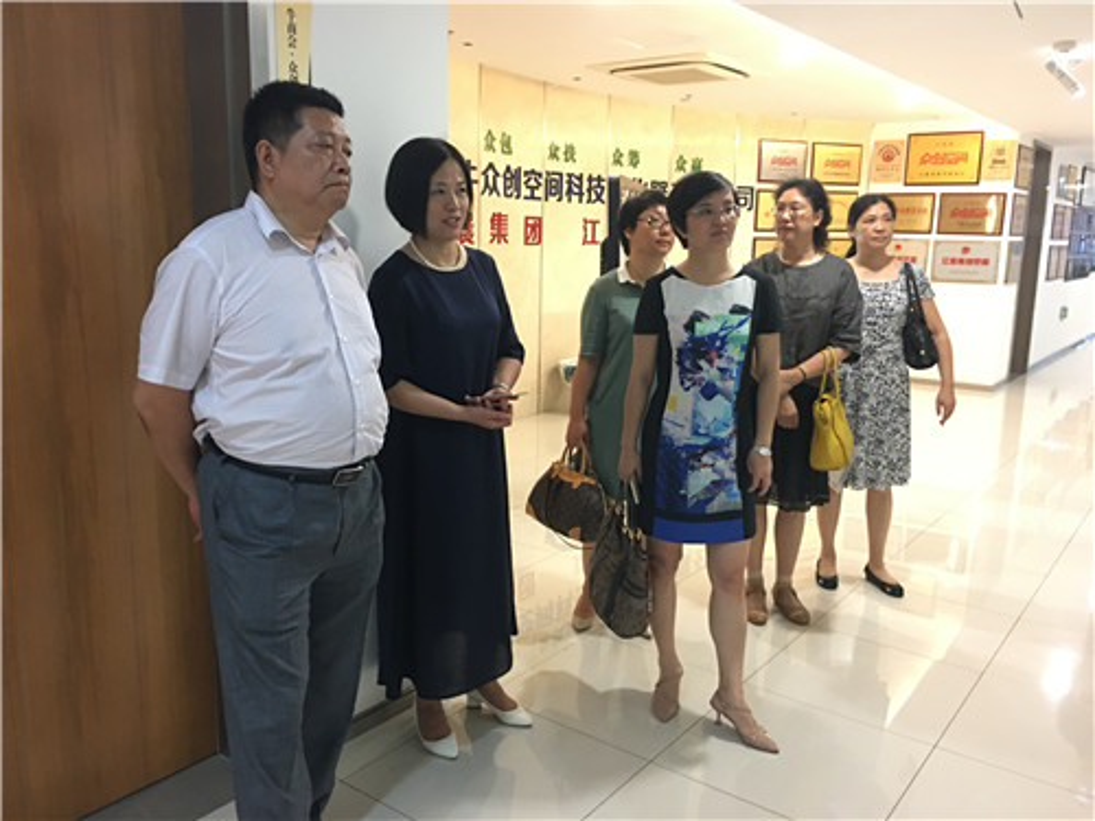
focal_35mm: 29
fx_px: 917
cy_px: 410
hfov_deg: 61.7
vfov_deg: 48.2
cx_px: 548
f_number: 2.2
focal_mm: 4.15
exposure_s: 1/8
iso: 100
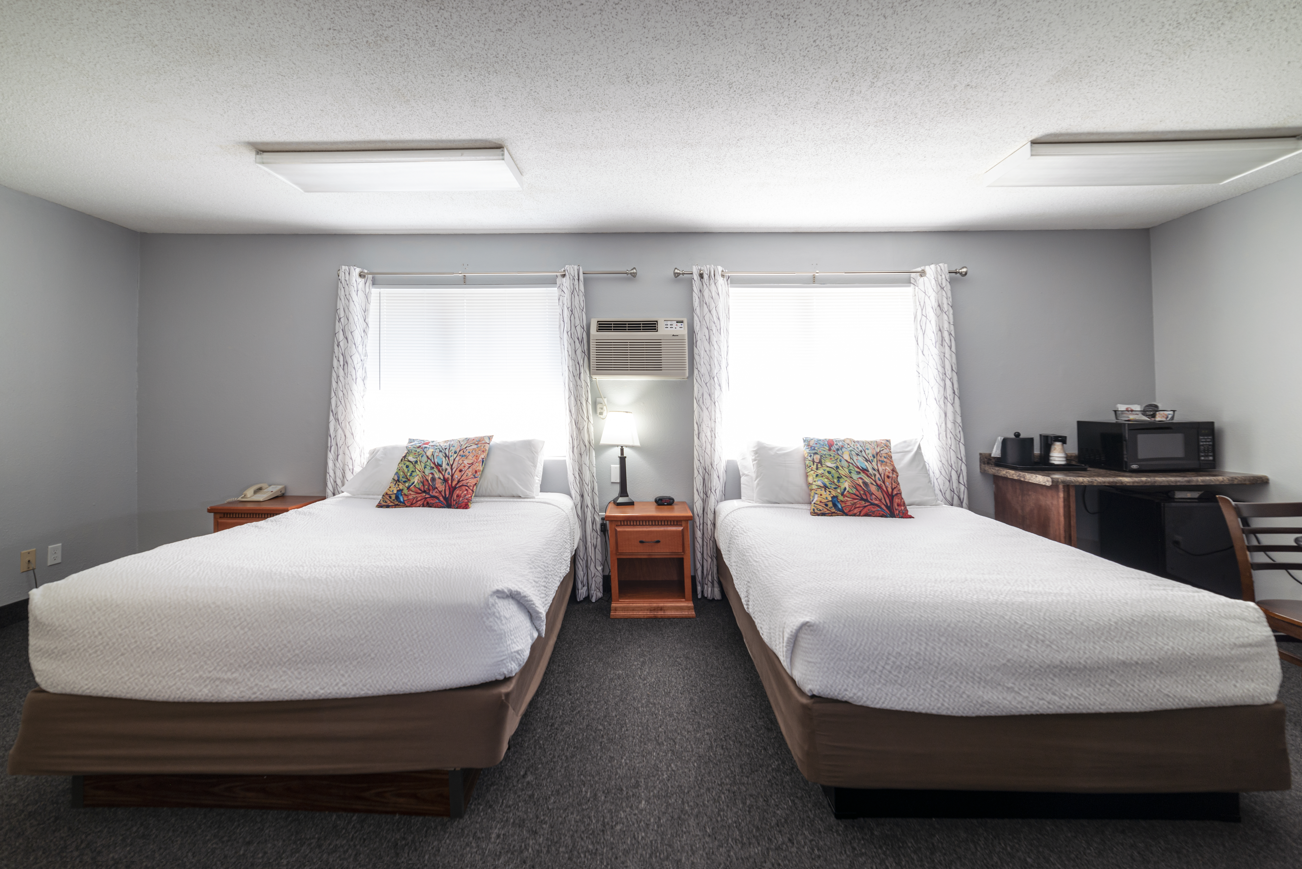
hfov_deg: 104.2
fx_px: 506
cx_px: 651
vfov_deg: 81.2
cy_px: 434
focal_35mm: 14
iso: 100
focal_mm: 14
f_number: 7.1
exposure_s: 1/6
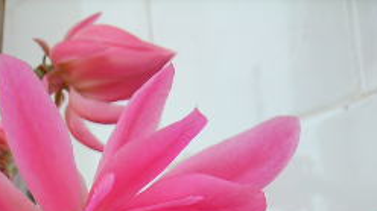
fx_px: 1069
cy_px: 363
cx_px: 166
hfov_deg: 20.0
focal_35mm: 107
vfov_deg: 10.7
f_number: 3.2
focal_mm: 6.3
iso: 50
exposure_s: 1/85.5
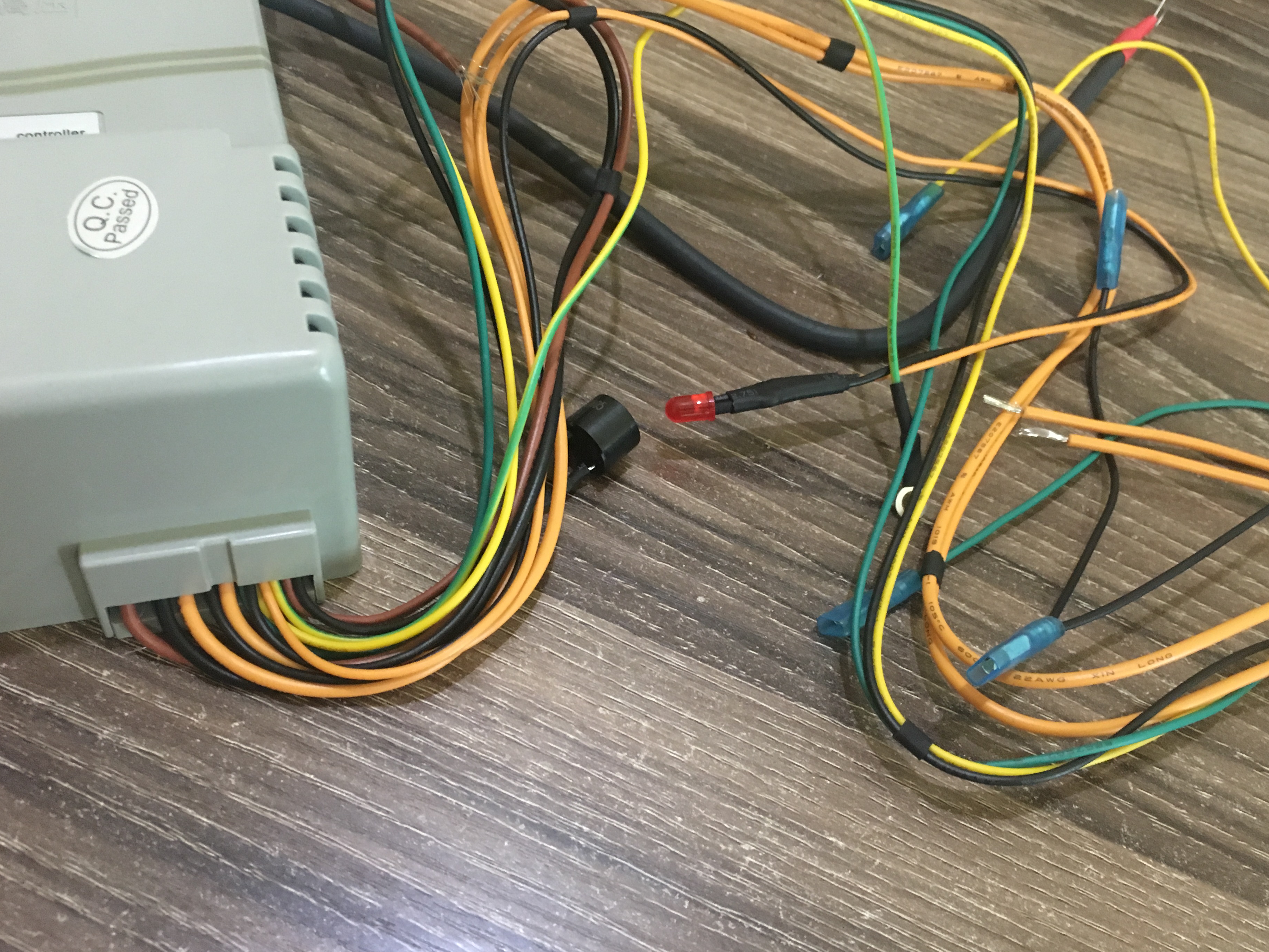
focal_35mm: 32
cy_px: 512
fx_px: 1173
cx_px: 676
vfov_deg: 44.1
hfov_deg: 56.8
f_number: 2.2
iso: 400
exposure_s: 1/17
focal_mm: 4.15
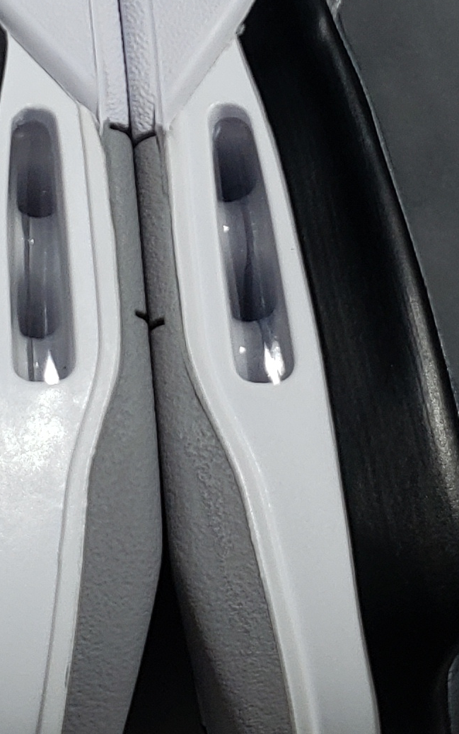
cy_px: 88
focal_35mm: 107
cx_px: 120
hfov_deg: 12.2
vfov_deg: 19.2
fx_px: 2142
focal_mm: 4.3
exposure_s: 1/677
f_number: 1.5
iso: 50
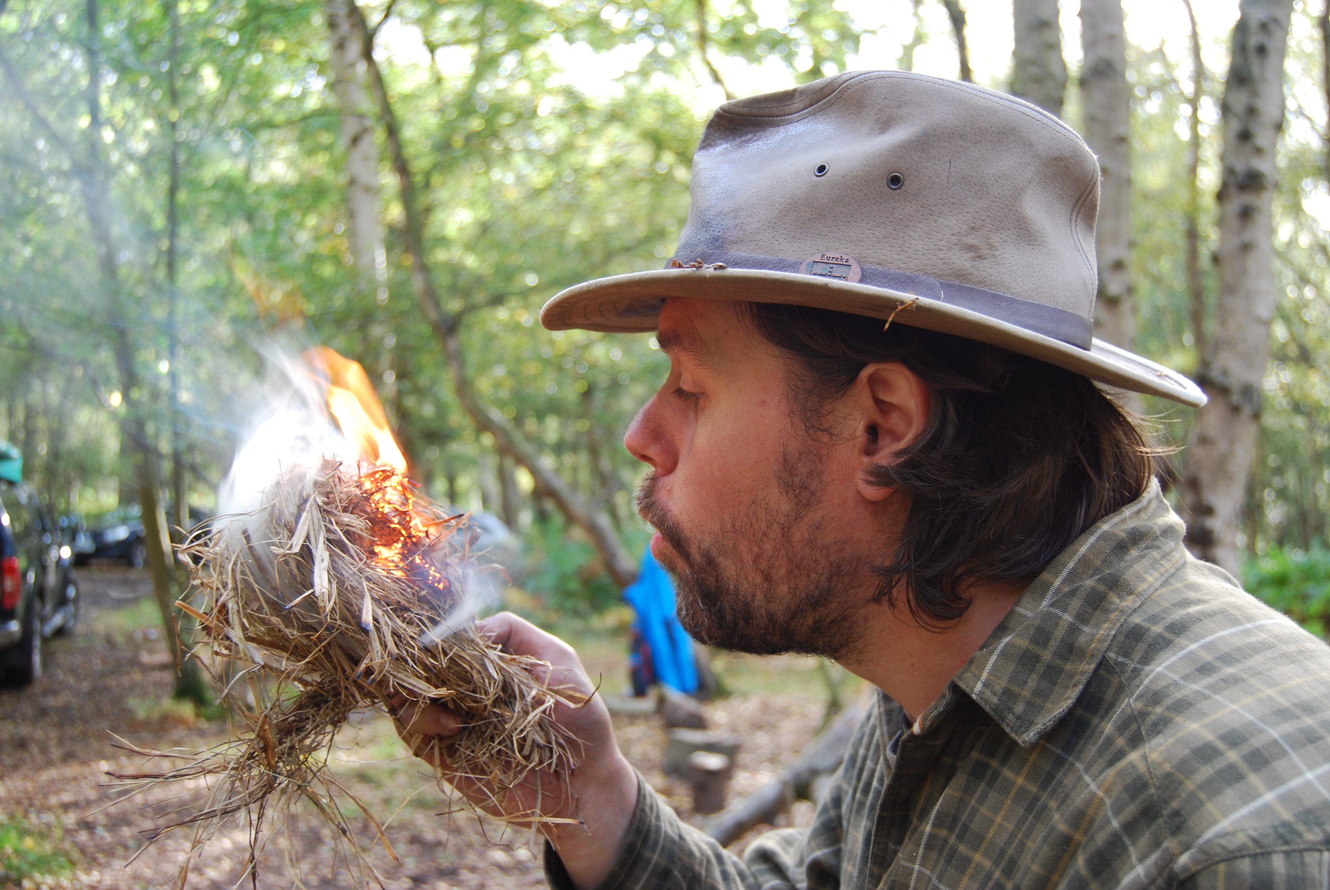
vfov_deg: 34.3
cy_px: 445
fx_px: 1443
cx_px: 665
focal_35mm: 39
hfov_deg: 49.5
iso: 220
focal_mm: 26
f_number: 4
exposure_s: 1/30
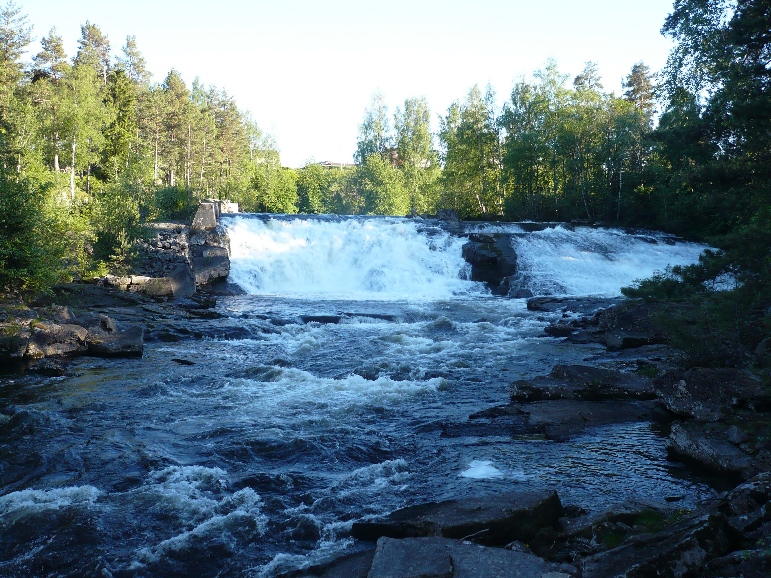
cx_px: 386
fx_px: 891
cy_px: 289
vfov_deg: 36.0
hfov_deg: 46.8
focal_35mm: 40
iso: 100
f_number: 3
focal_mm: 6.6
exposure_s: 1/160
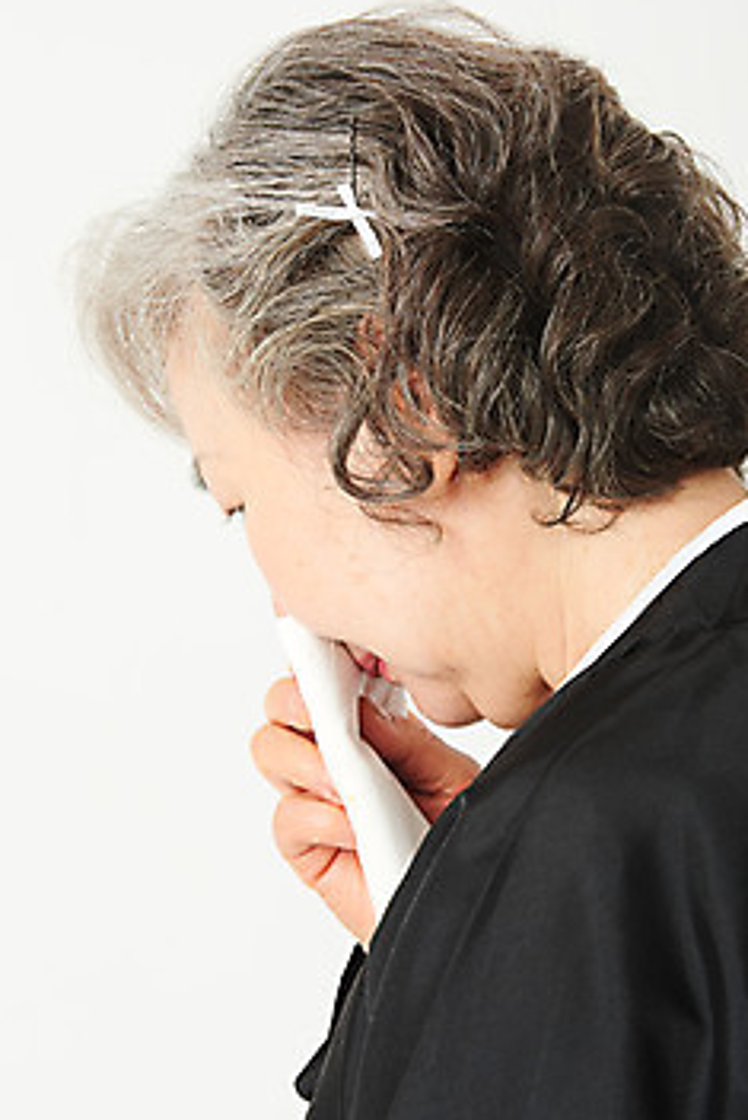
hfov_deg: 6.9
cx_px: 361
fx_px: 6196
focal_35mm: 199
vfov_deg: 10.3
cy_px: 541
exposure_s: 1/125
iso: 100
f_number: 11
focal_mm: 175
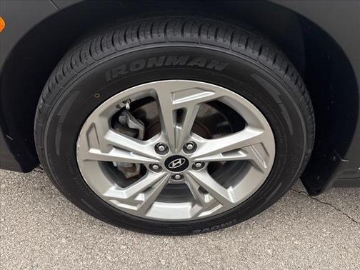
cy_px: 135
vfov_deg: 53.1
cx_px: 180
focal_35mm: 26
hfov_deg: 67.3
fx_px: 270
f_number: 1.6
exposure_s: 1/357
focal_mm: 5.96
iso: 50
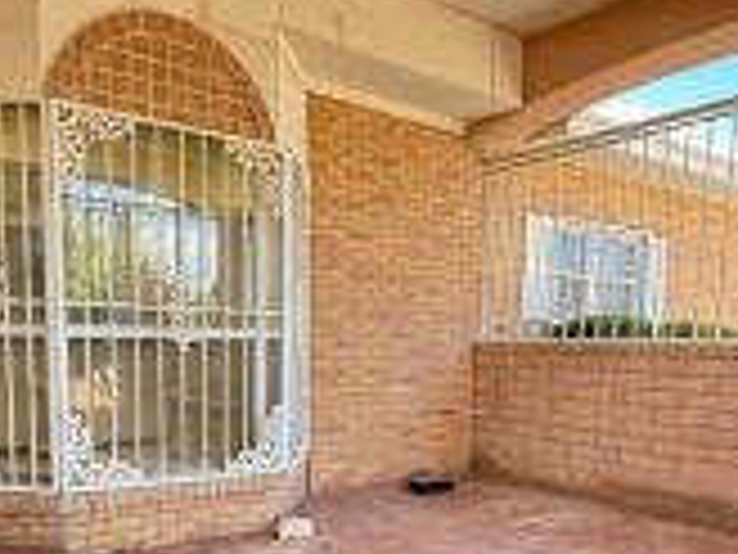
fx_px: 725
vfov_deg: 40.4
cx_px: 371
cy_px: 428
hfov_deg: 54.0
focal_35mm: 34
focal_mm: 2.22
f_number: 2.2
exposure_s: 1/99
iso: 80
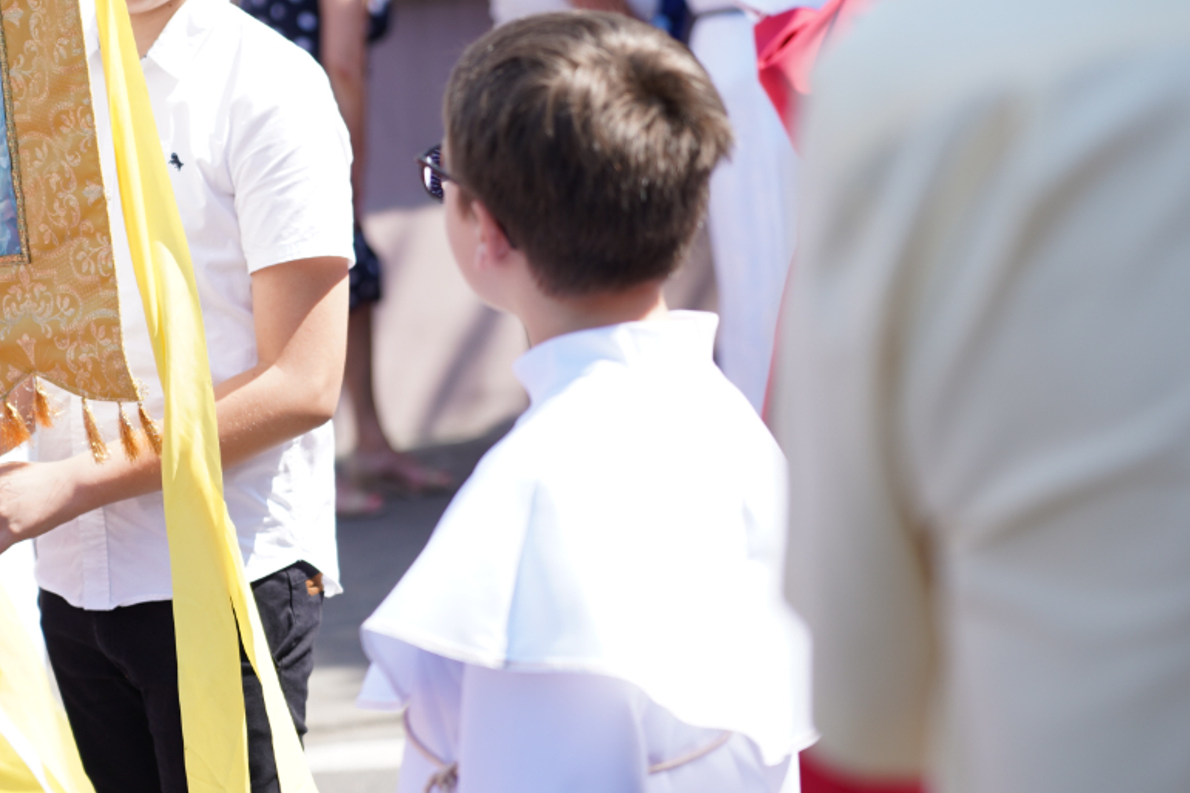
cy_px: 248
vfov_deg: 7.8
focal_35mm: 177
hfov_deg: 11.6
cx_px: 375
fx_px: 5850
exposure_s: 1/320
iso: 100
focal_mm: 105
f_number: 4
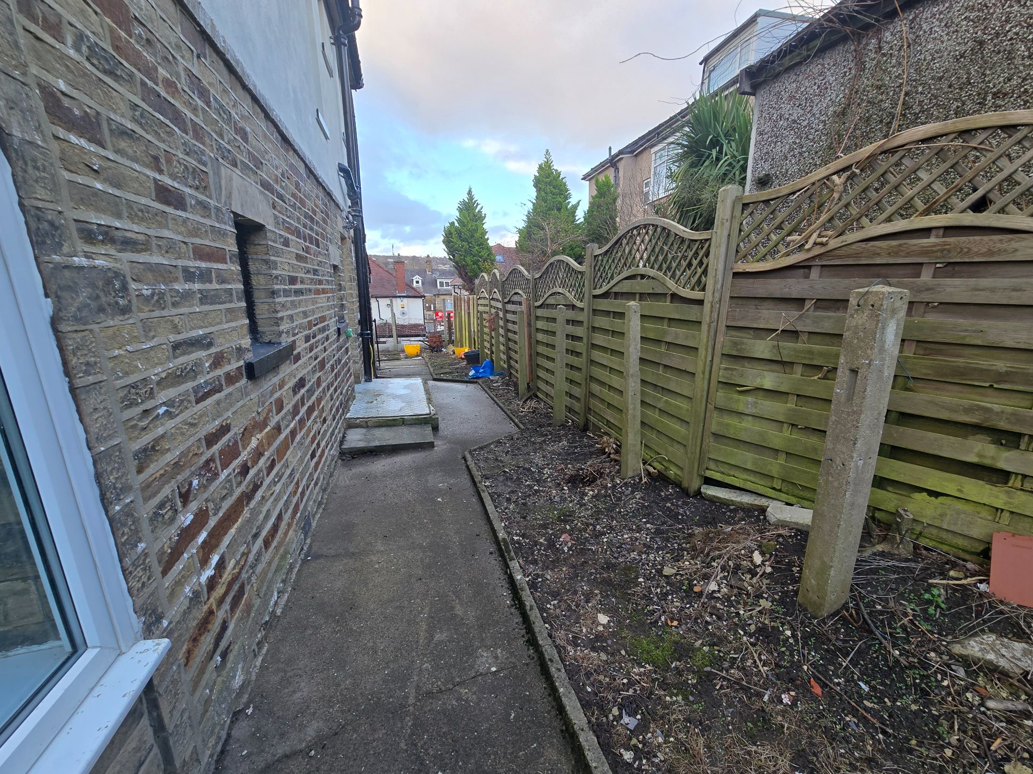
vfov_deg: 85.5
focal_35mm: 14
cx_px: 546
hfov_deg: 102.0
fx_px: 418
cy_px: 414
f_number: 2.2
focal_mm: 2.2
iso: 50
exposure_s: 1/119
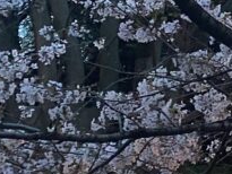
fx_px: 1086
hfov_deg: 10.3
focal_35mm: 162
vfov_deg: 8.9
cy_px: -108
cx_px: 587
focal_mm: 4.25
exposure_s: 1/50
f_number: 1.8
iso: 160
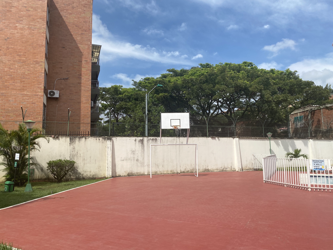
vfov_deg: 53.1
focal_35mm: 26
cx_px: 166
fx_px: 250
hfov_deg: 67.3
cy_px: 125
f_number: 1.8
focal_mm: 4.25
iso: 32
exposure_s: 1/3846
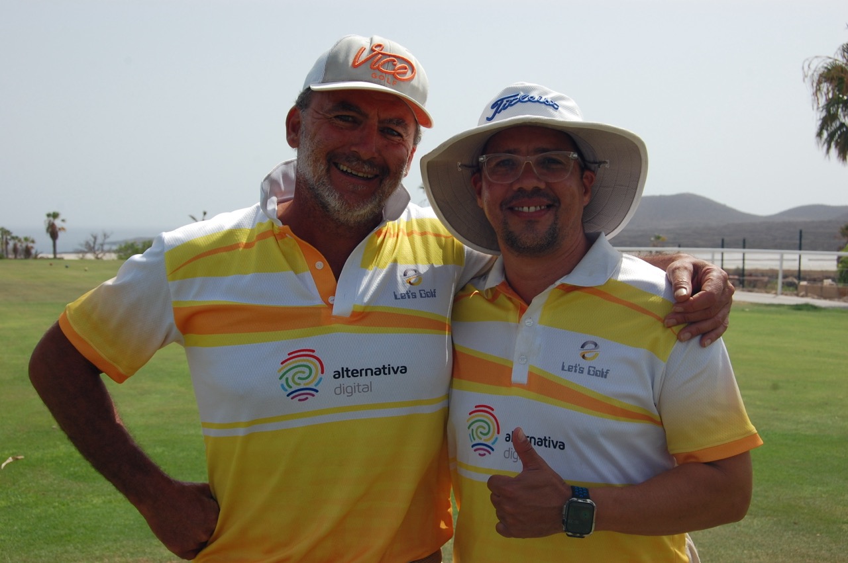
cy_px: 282
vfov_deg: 28.9
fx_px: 1094
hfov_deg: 42.4
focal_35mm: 46
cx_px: 424
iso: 200
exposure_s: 1/320
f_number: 9
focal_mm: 31
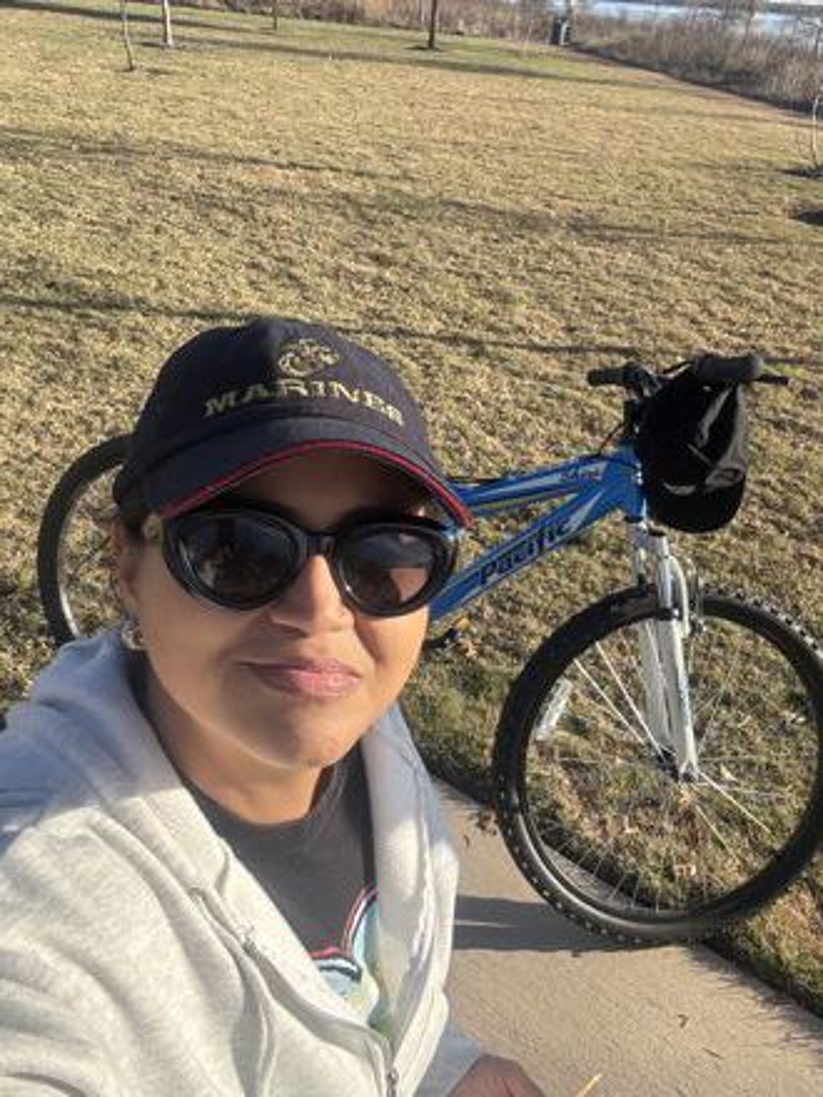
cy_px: 548
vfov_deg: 60.0
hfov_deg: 46.8
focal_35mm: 30
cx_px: 412
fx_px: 951
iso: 25
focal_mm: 2.69
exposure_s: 1/587
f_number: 1.9
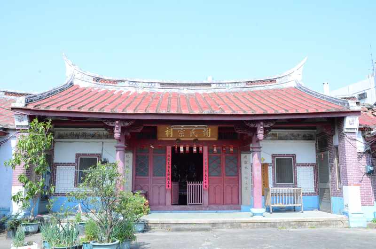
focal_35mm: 32
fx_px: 328
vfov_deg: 41.5
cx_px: 188
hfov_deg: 59.6
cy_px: 124
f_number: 20
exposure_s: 1/1600
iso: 6400
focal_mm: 21
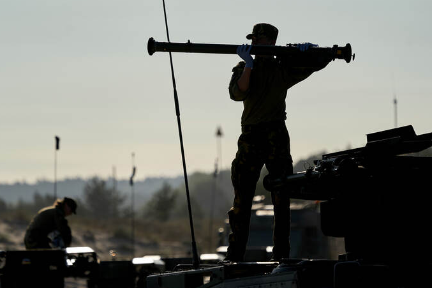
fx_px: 4031
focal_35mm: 336
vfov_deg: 4.1
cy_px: 172
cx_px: 184
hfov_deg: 6.1
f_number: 5.6
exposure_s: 1/2500
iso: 160
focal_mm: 274
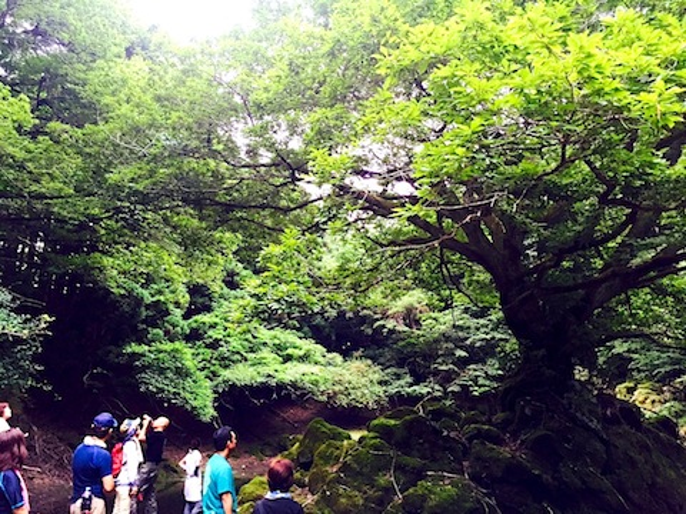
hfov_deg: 61.7
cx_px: 343
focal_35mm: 29
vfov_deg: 48.2
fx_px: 575
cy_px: 257
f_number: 2.2
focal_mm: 4.15
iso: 160
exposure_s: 1/30
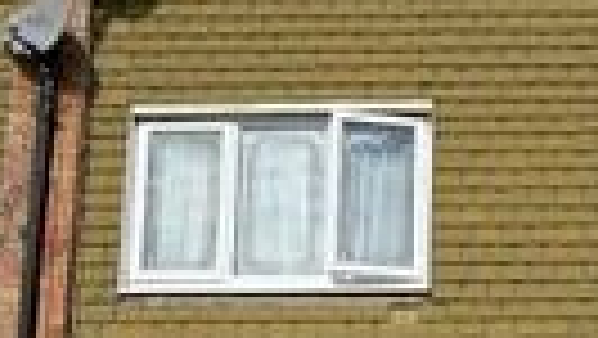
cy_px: 331
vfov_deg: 13.6
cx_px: 558
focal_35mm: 88
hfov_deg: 23.4
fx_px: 1396
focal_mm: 16
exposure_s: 1/125
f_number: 14
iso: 100
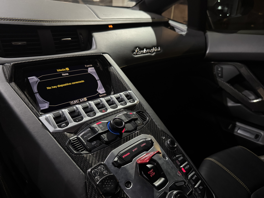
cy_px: 99
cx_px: 132
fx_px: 183
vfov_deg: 56.8
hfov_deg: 71.6
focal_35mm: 24
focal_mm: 6.76
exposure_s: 1/30
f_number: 1.78
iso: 1000
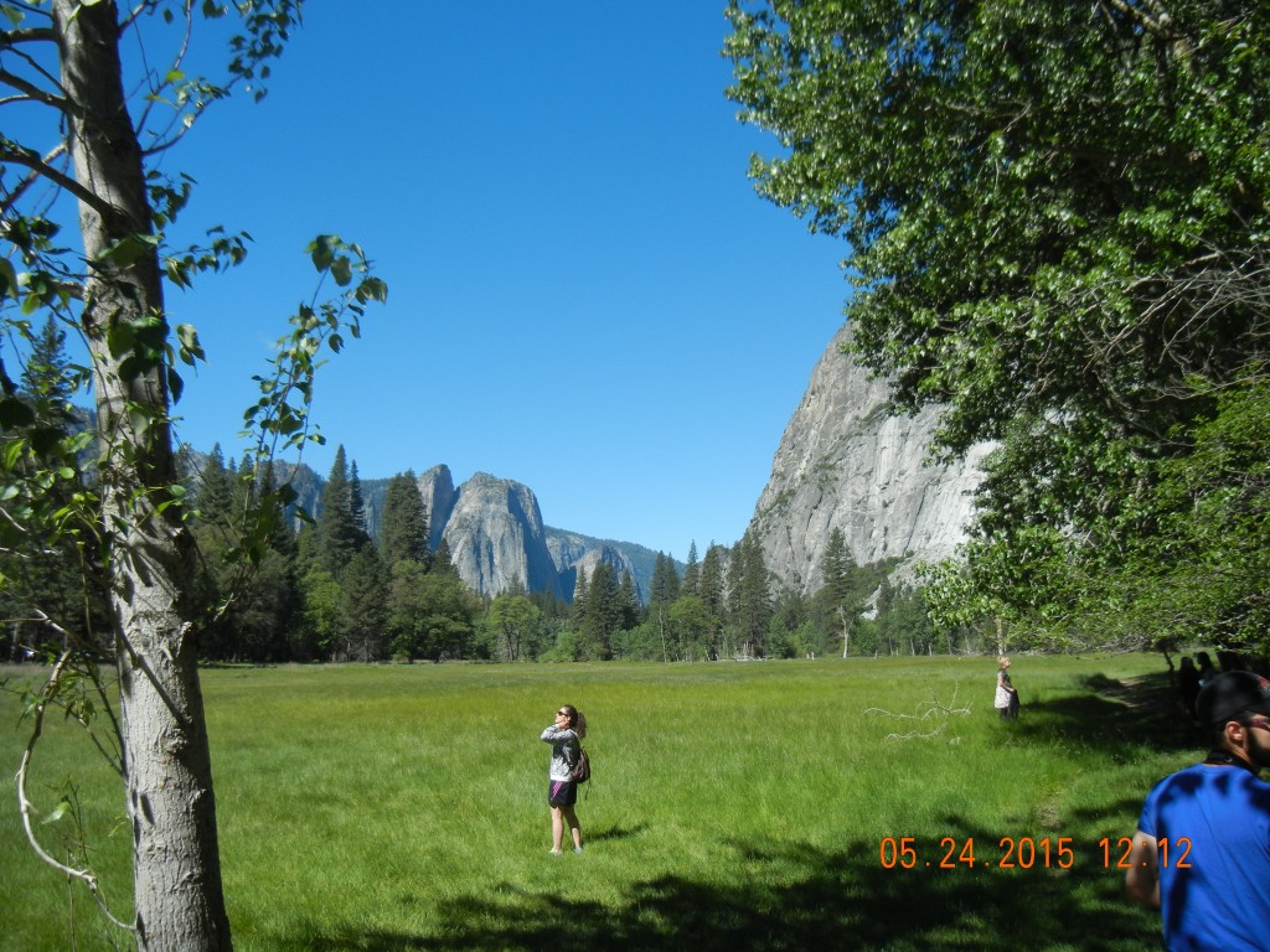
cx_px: 635
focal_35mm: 30
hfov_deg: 60.0
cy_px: 476
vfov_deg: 46.8
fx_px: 1101
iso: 160
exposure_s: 1/318
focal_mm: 5.4
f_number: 7
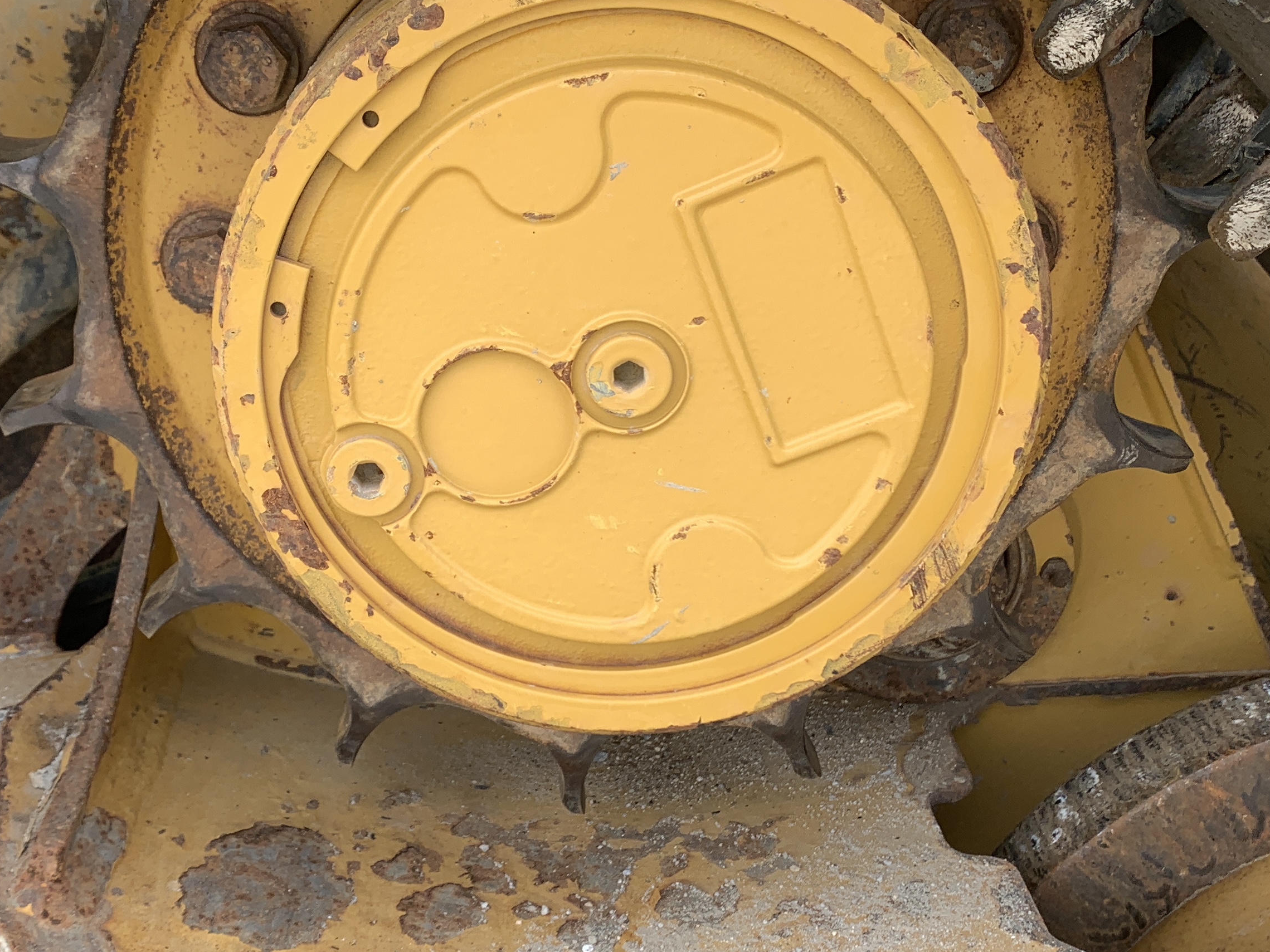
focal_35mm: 46
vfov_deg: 31.5
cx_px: 520
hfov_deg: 41.1
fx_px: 1688
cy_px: 502
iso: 25
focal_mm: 4.25
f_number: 1.8
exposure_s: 1/275
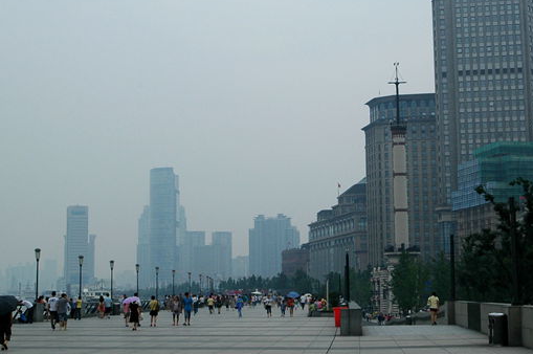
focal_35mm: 66
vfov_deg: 20.5
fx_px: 976
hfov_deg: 30.5
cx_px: 302
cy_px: 121
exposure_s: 1/400
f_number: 11
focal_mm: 28
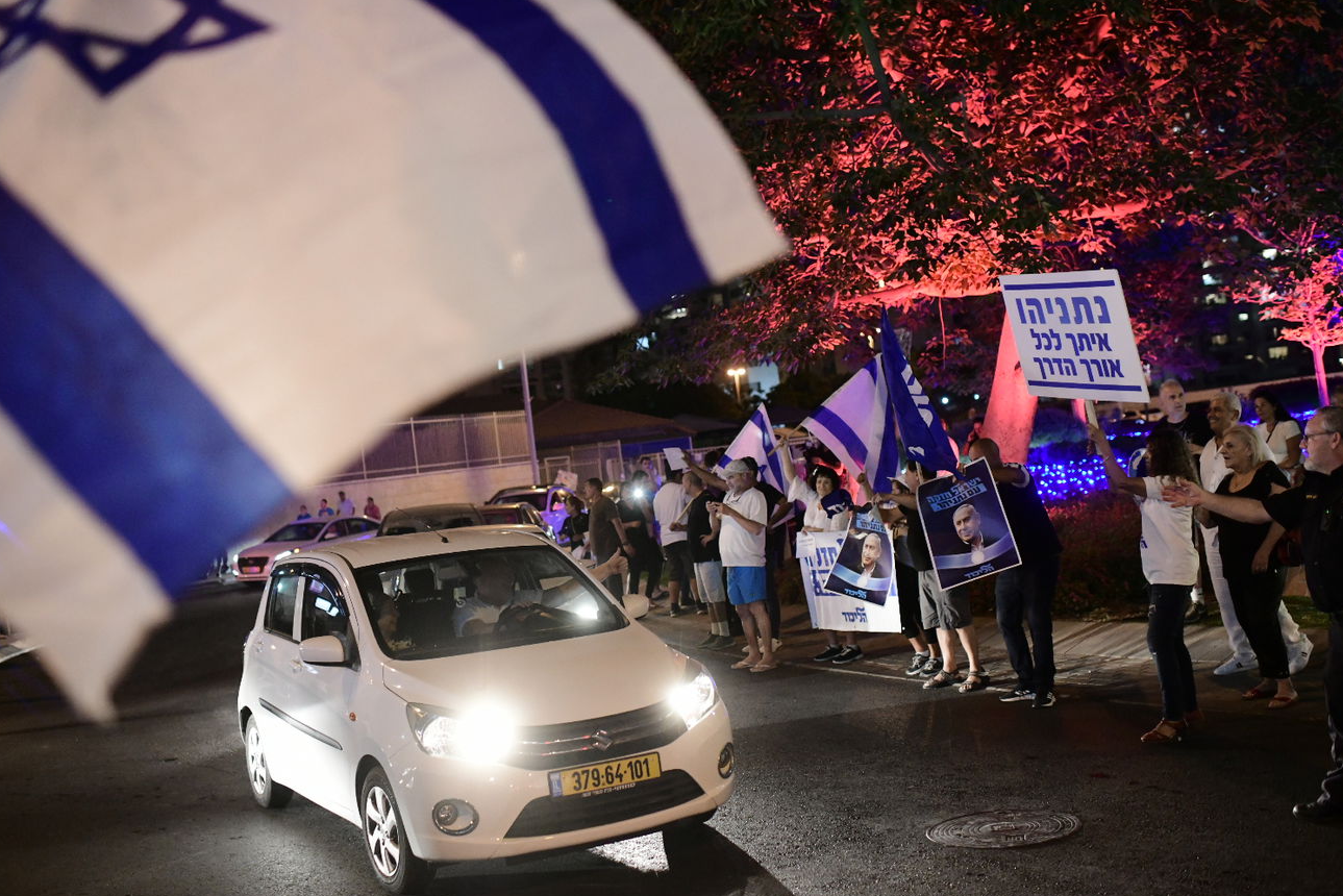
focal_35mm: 38
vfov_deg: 35.1
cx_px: 637
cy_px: 455
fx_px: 1418
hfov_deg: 50.7
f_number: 2.2
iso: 6400
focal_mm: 35
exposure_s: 1/250
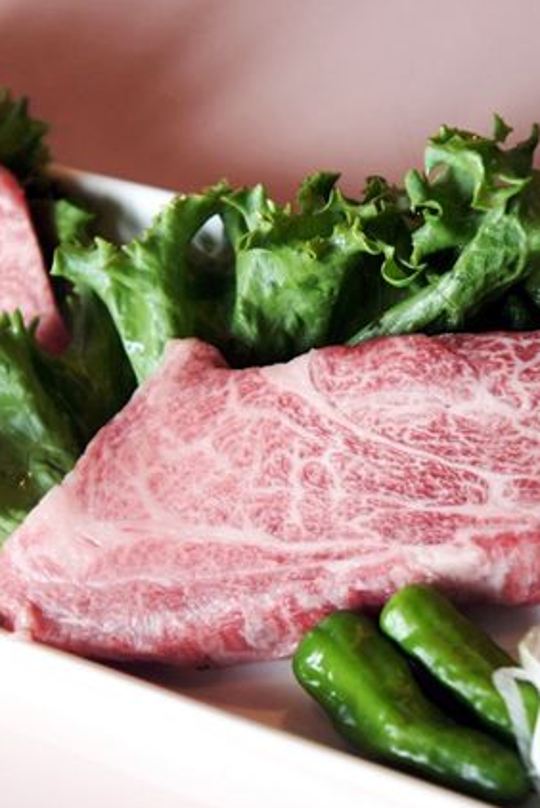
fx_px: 2196
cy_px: 407
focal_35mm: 98
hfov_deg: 14.0
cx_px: 165
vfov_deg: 20.9
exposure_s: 1/80
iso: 320
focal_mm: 43
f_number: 5
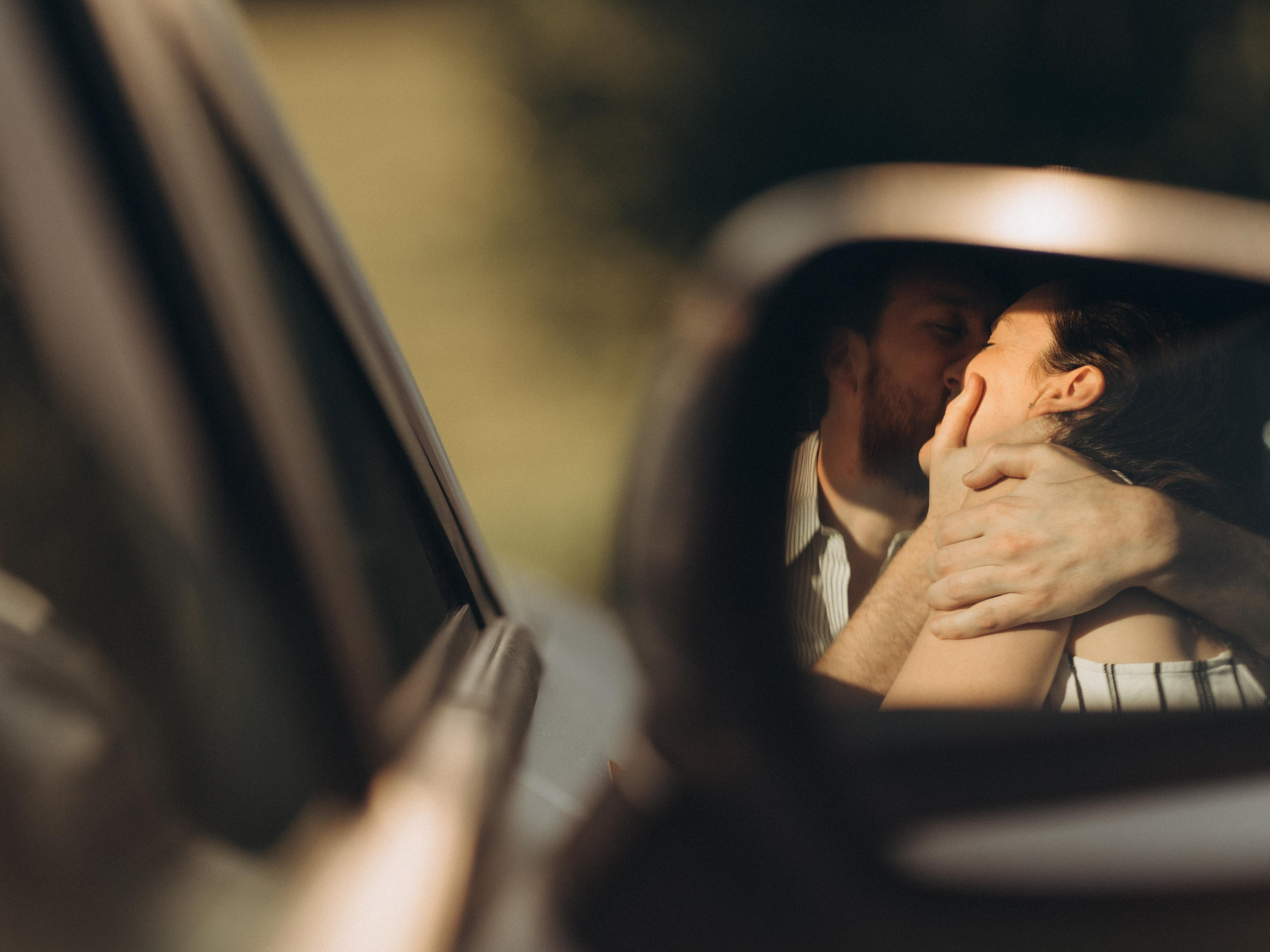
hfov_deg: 21.3
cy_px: 476
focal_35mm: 92
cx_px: 621
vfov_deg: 16.1
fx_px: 3375
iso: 100
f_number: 1.8
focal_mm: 85
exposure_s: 1/1250
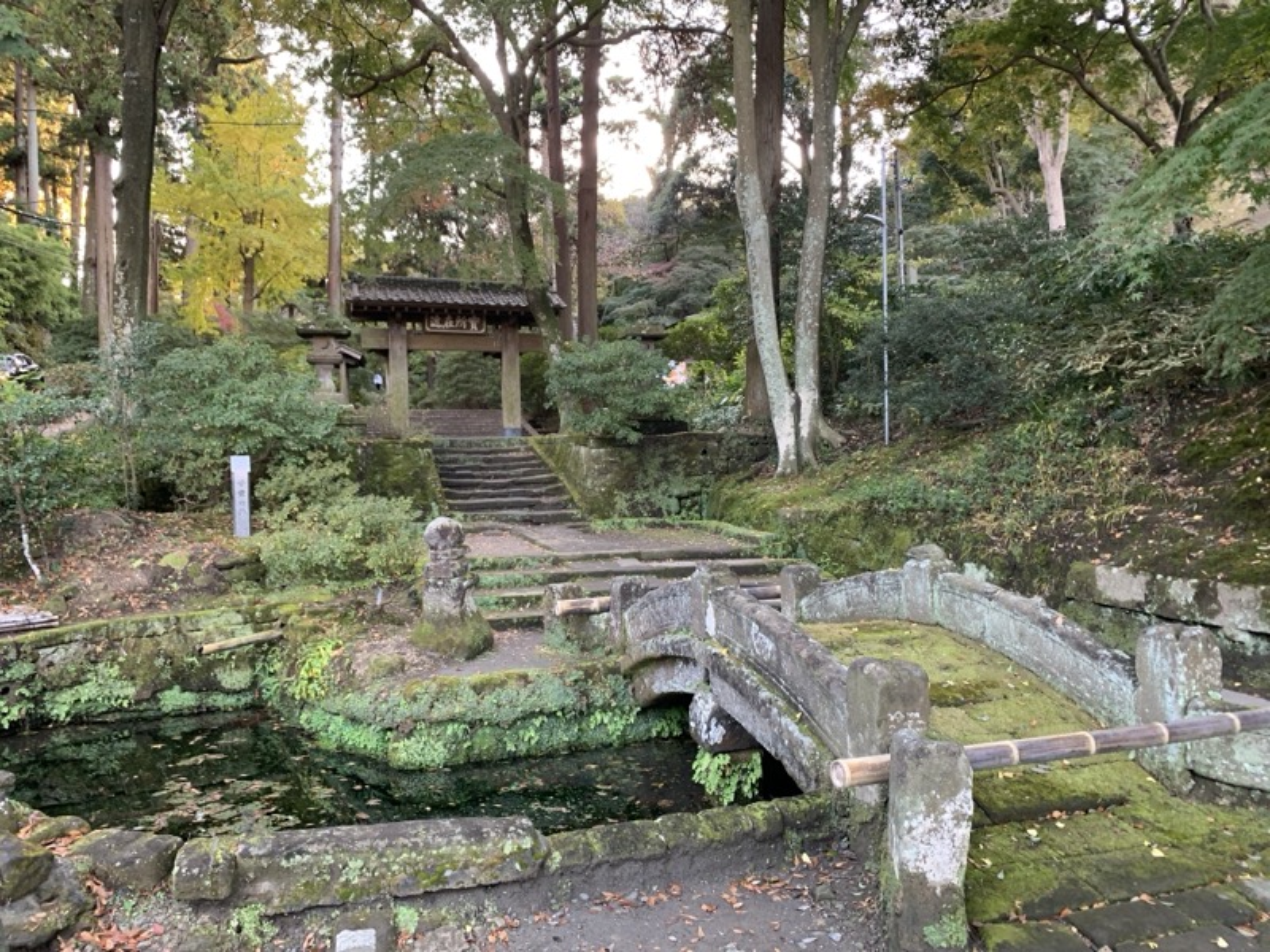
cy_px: 476
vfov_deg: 53.1
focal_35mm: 26
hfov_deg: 67.3
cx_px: 635
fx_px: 954
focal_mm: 4.25
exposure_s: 1/60
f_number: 1.8
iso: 125
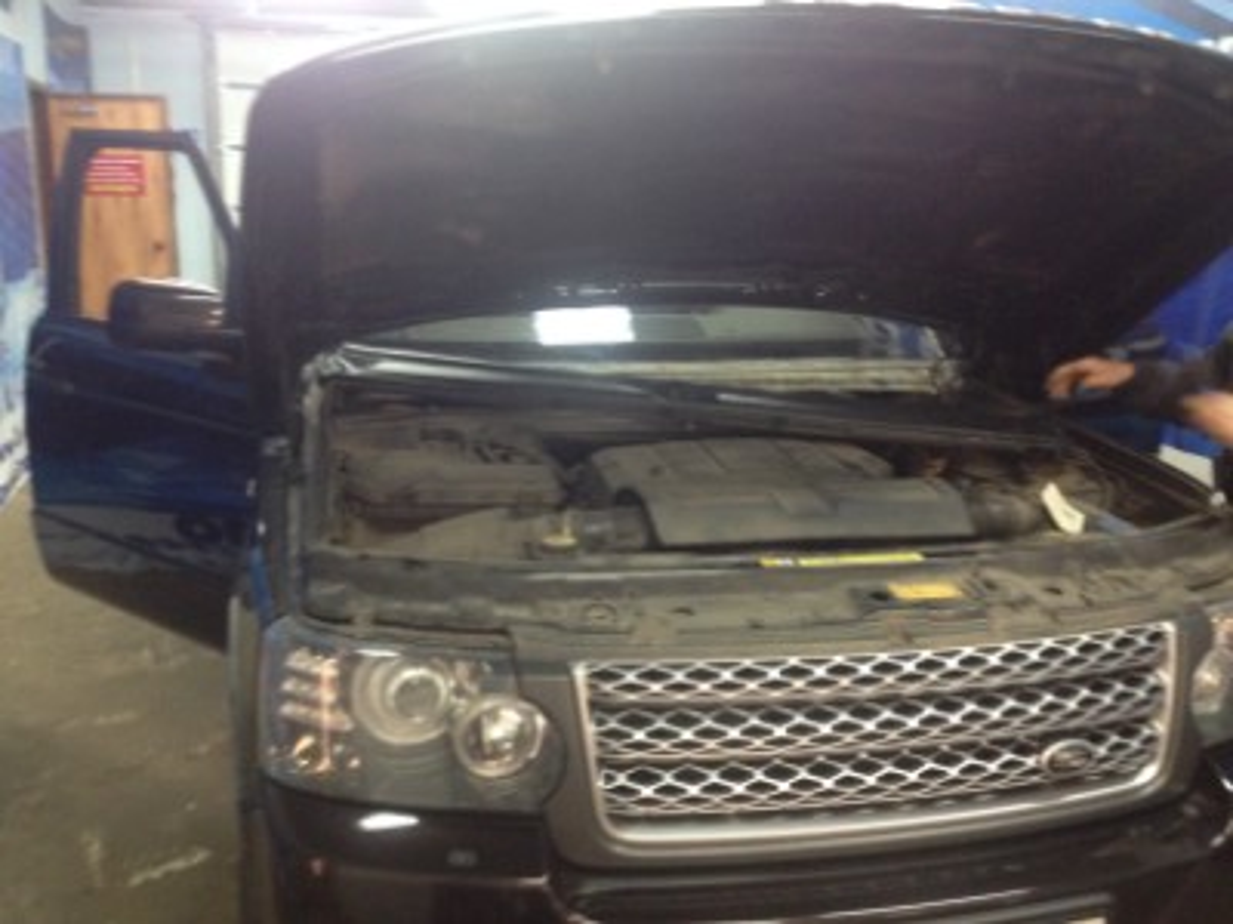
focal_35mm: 35
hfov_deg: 52.6
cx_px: 616
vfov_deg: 40.7
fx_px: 1247
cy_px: 462
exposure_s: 1/20
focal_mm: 4.28
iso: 250
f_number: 2.4
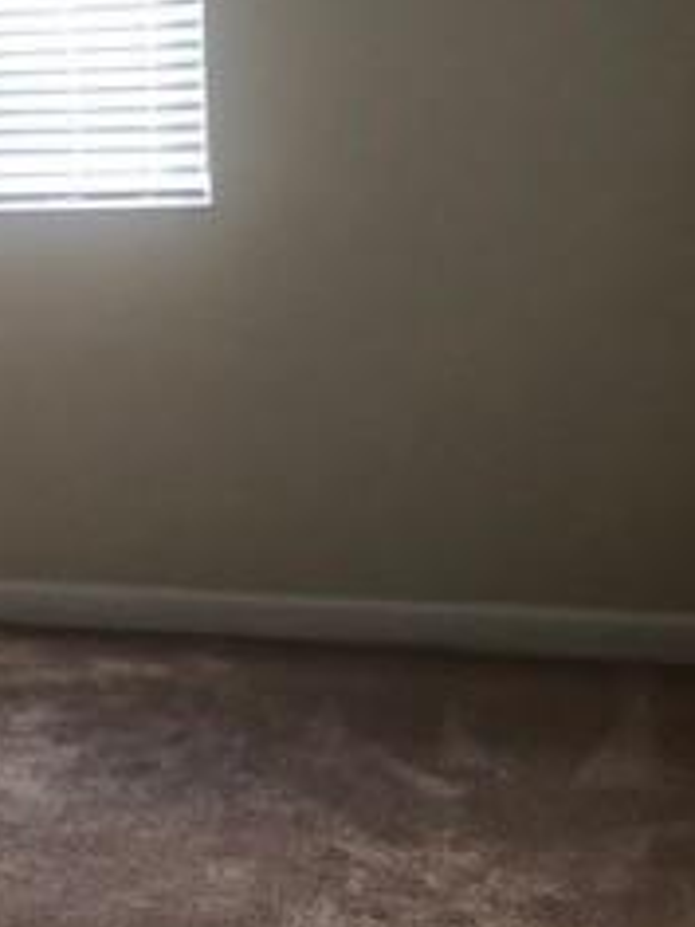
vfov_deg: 25.1
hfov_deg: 18.3
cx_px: -153
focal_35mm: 76
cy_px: 161
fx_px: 2035
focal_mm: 3.99
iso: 40
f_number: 1.8
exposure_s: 1/20
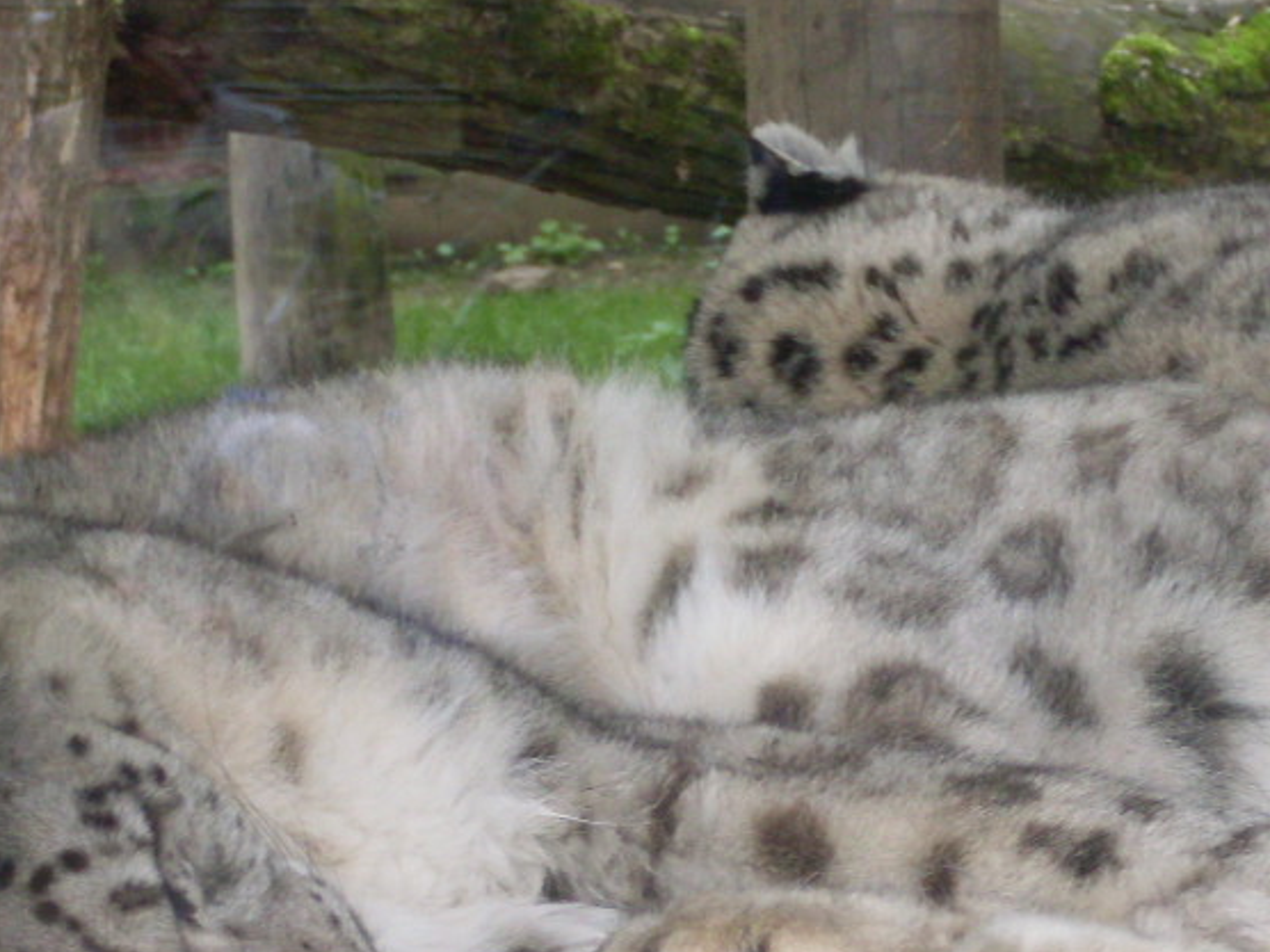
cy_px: 744
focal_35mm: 210
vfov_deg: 7.1
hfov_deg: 9.4
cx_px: 1126
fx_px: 7705
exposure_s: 1/60
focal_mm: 18.9
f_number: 5.2
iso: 200
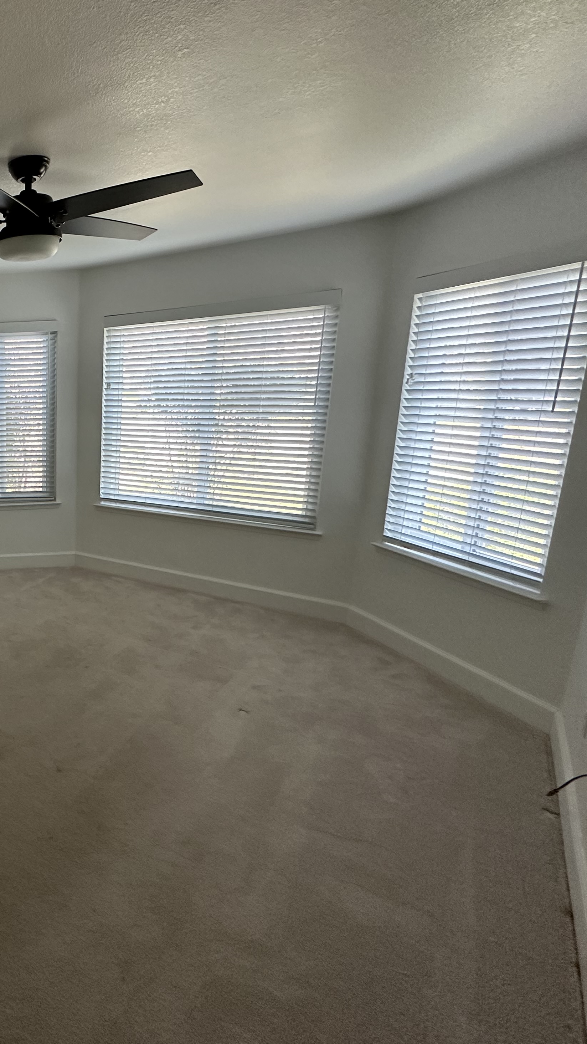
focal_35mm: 21
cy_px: 510
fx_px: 581
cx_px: -79
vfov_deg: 83.8
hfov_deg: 41.1
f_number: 2.2
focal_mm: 2.22
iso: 250
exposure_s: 1/99
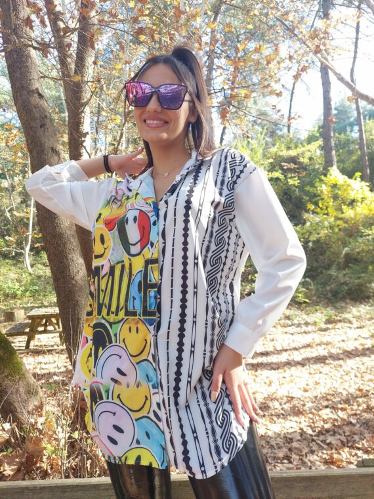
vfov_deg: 69.4
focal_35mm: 25
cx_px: 187
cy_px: 250
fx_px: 360
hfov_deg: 54.9
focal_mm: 5.23
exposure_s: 1/100
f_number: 1.8
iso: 40
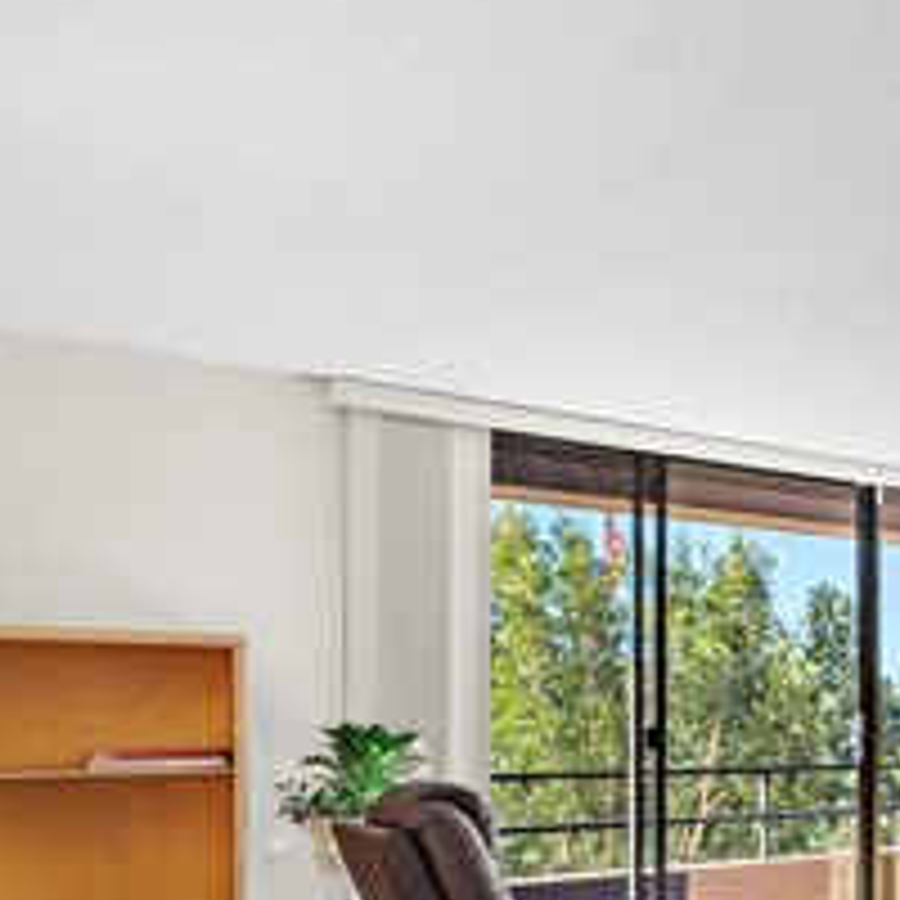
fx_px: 1118
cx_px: 1210
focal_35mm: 38
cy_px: 709
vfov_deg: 42.1
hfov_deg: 31.8
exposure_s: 1/80
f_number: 8
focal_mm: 14
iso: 250
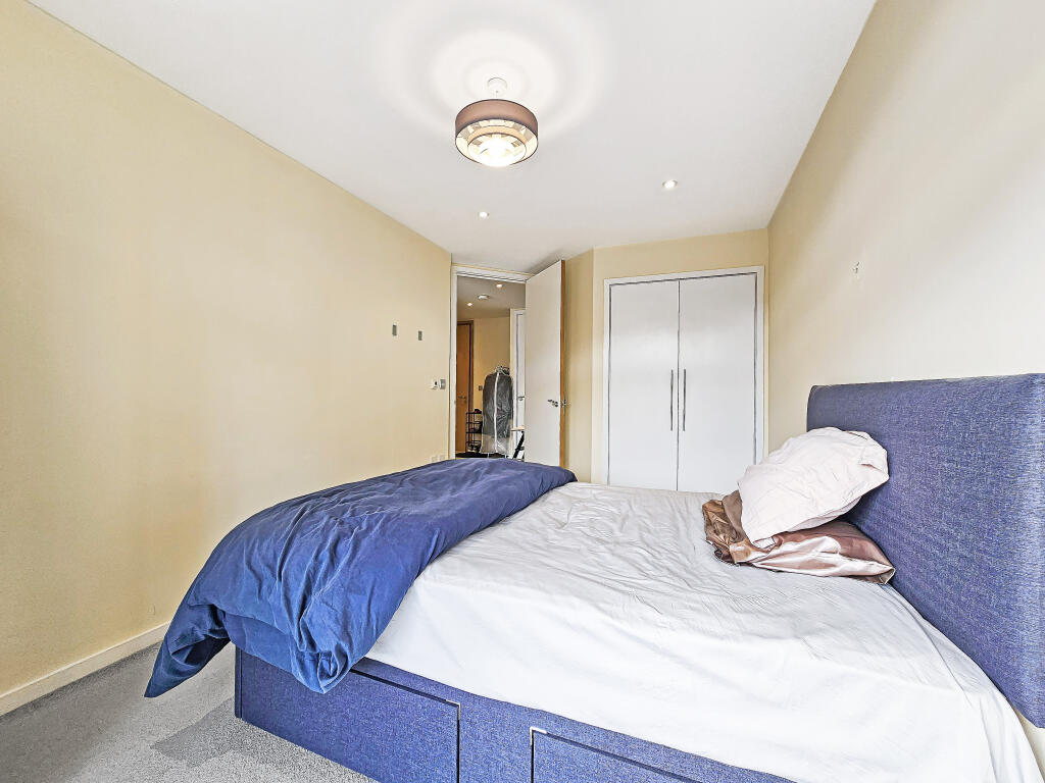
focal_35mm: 13
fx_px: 392
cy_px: 392
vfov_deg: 89.9
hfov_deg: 106.2
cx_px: 522
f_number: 2.2
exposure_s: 1/100
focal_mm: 2.2
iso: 50
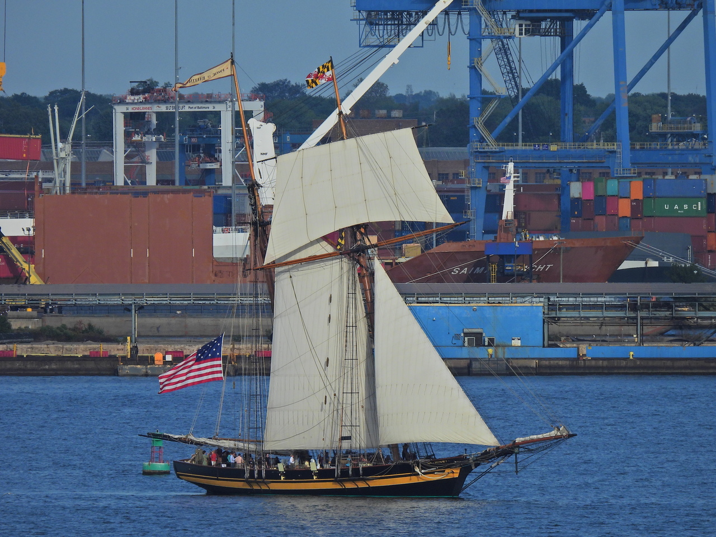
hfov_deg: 2.0
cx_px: 358
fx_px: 20684
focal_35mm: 1000
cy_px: 268
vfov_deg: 1.5
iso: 100
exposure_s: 1/800
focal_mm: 178
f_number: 5.6
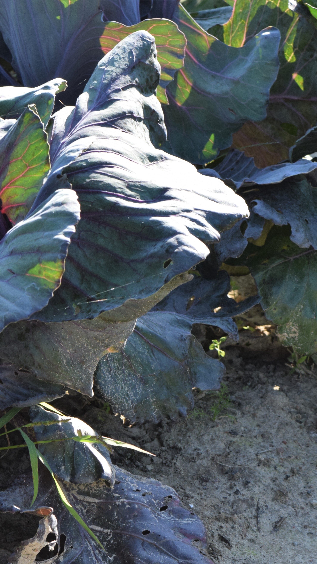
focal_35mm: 201
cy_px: 282
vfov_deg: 10.7
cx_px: -8
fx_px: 3000
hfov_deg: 6.0
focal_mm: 85
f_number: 8
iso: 360
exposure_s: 1/250
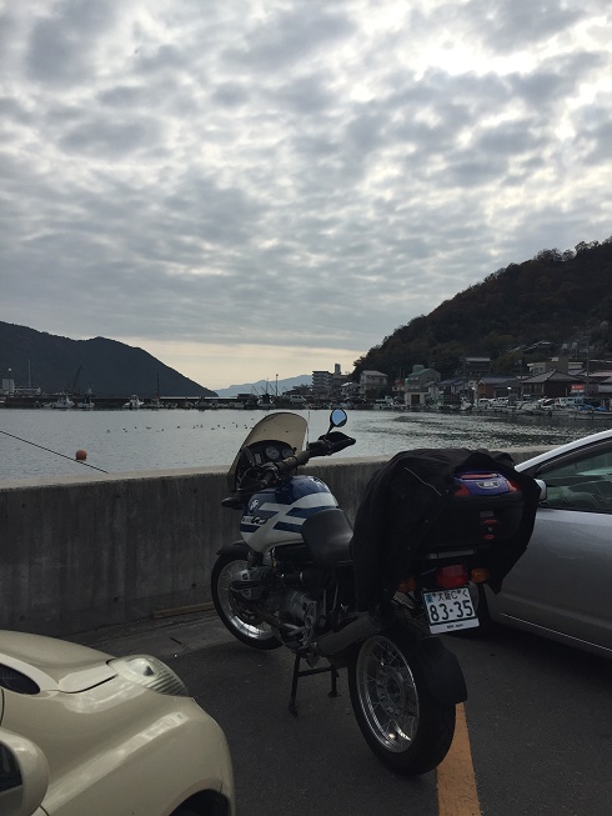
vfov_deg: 61.7
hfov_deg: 48.2
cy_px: 408
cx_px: 306
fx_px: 683
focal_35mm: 29
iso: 32
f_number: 2.2
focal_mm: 4.15
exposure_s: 1/4405
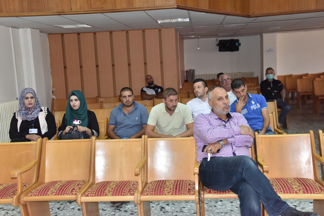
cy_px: 108
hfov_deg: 42.7
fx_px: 414
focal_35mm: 46
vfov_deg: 29.3
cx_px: 162
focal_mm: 46
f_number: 6.3
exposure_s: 1/160
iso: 2500
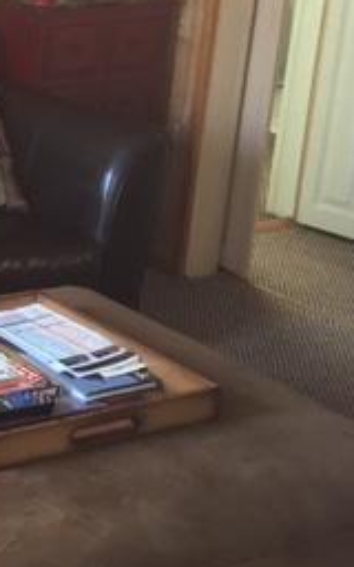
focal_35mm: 77
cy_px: 168
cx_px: -347
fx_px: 1189
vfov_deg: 26.6
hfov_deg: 14.3
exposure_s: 1/30
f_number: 2.2
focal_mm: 4.15
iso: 125
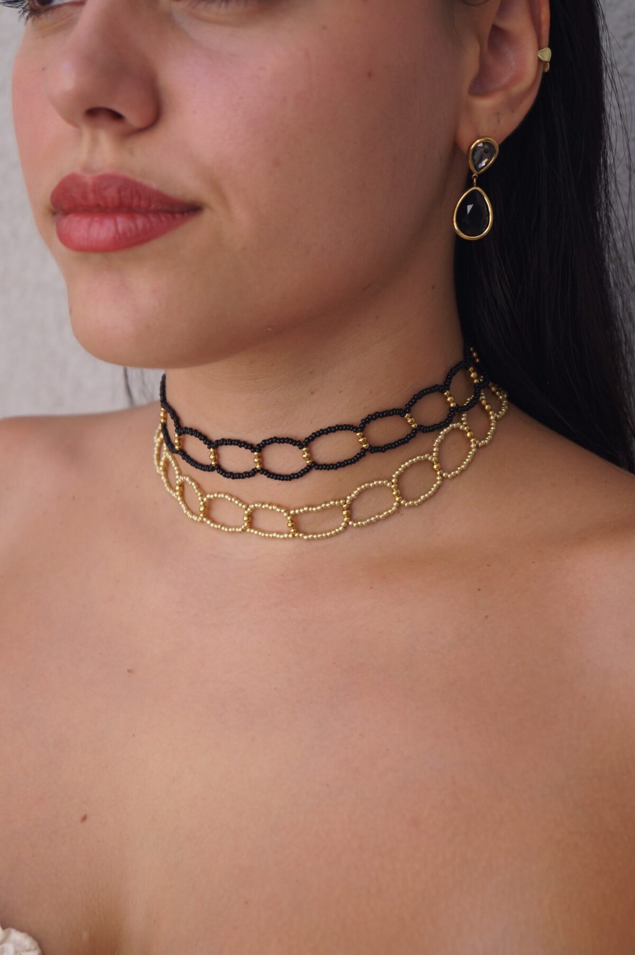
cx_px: 318
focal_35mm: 75
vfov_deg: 27.0
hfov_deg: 18.1
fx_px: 1989
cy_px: 478
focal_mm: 50
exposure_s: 1/160
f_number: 5.6
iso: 200
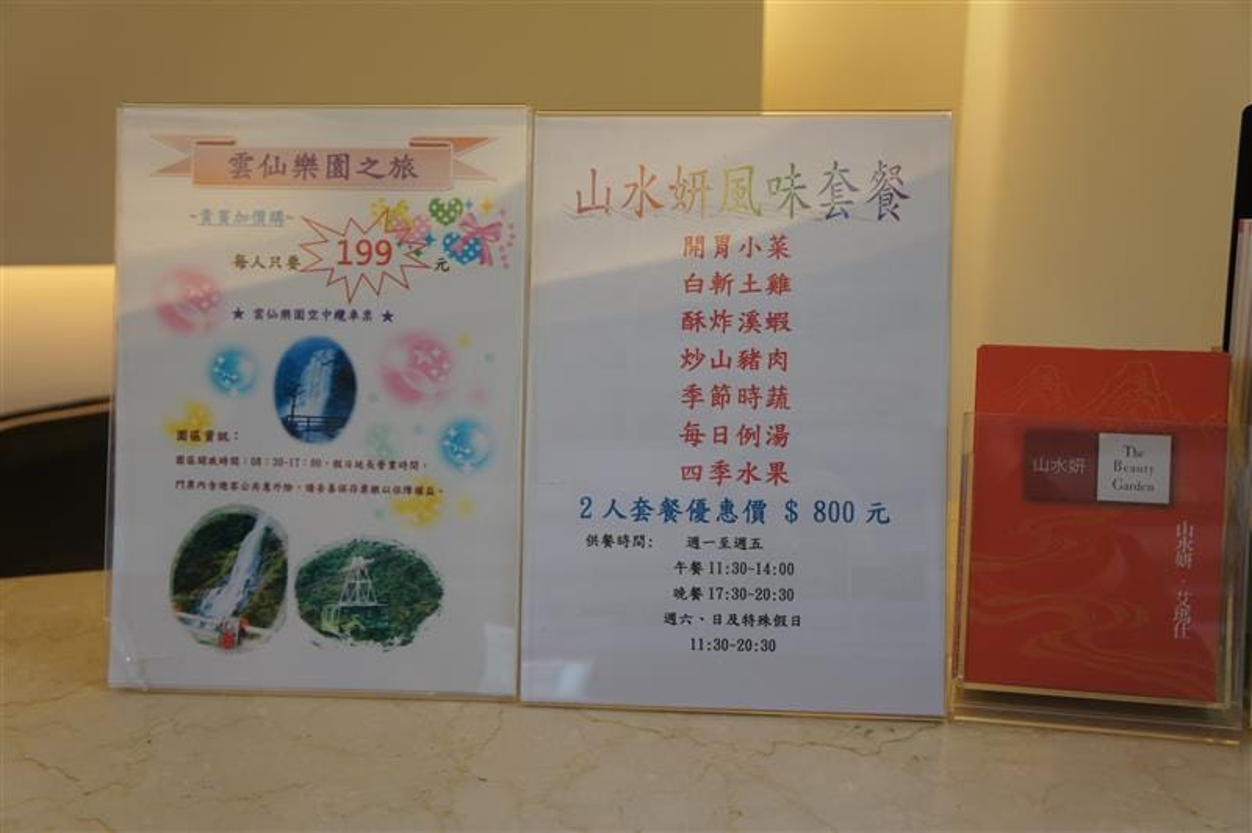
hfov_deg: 49.6
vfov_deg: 34.2
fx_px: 1355
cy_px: 416
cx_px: 626
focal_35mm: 39
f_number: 5
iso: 200
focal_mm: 26
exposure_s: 1/60
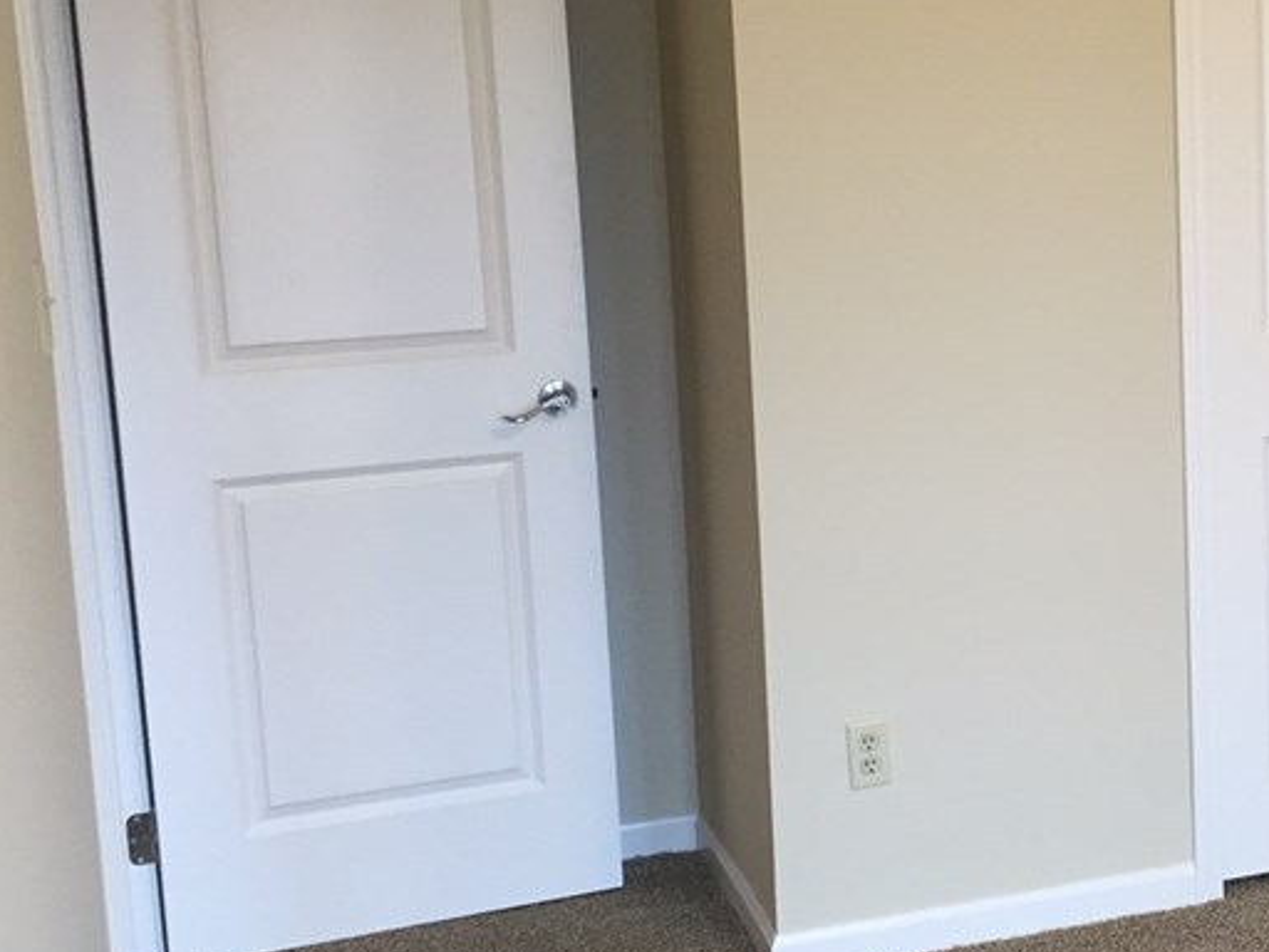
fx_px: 2126
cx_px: 1143
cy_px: 431
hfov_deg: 31.7
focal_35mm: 58
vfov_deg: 25.2
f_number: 2.2
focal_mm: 4.15
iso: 50
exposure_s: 1/30
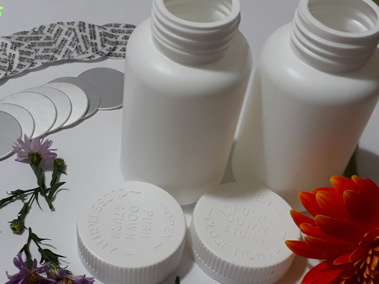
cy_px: 189
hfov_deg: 46.5
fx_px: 438
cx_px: 152
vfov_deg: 35.6
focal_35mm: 40
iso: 160
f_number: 1.9
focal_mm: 3.6
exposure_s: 1/33
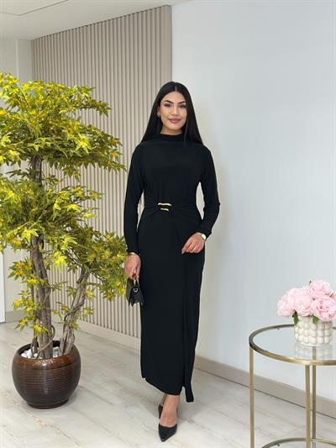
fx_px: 621
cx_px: 168
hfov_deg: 30.3
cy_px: 224
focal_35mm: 48
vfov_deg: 39.6
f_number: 1.78
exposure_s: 1/132
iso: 64
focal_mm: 6.86
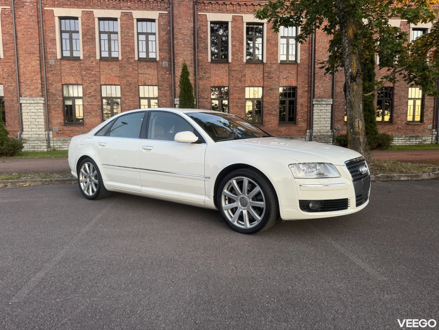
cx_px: 220
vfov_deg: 56.8
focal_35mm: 24
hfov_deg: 71.6
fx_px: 304
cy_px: 165
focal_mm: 6.76
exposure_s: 1/50
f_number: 1.78
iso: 160
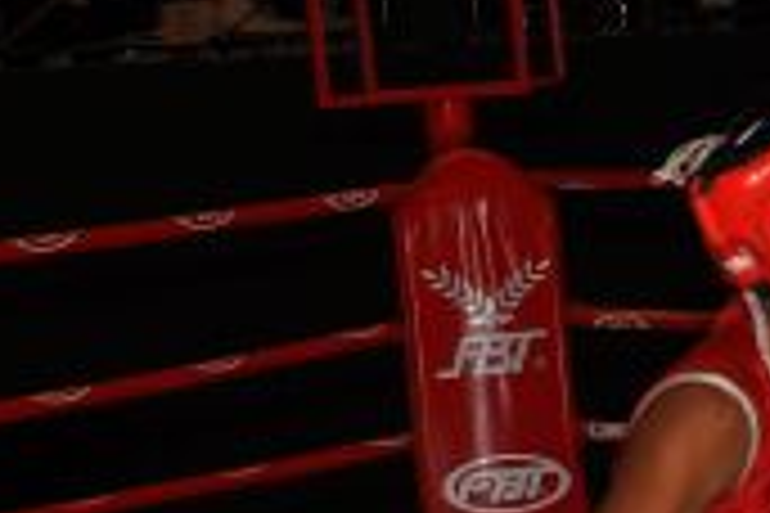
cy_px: 644
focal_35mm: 184
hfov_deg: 11.1
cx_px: 793
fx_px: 3930
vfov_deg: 7.4
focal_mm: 35
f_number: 5.6
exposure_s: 1/60
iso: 200
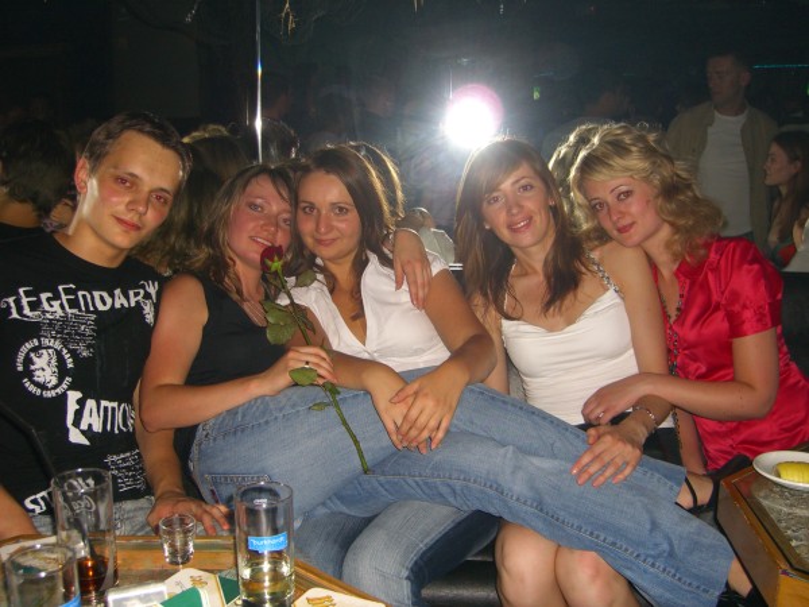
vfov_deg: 37.7
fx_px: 888
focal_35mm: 38
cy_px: 304
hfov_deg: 49.0
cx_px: 404
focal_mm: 7.9
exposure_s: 1/60
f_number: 2.8
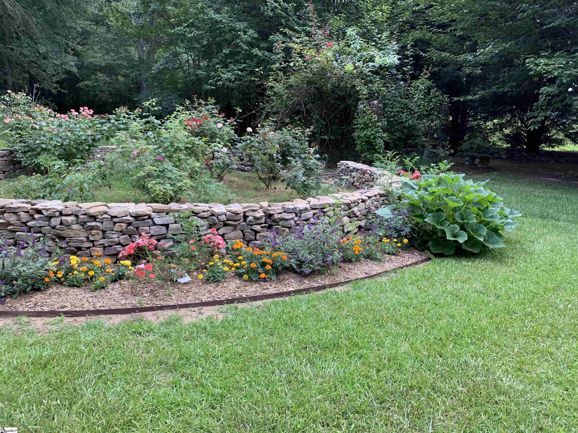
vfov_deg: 53.1
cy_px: 216
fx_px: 434
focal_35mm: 26
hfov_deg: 67.3
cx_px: 289
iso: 32
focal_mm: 4.25
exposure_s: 1/121
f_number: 1.8
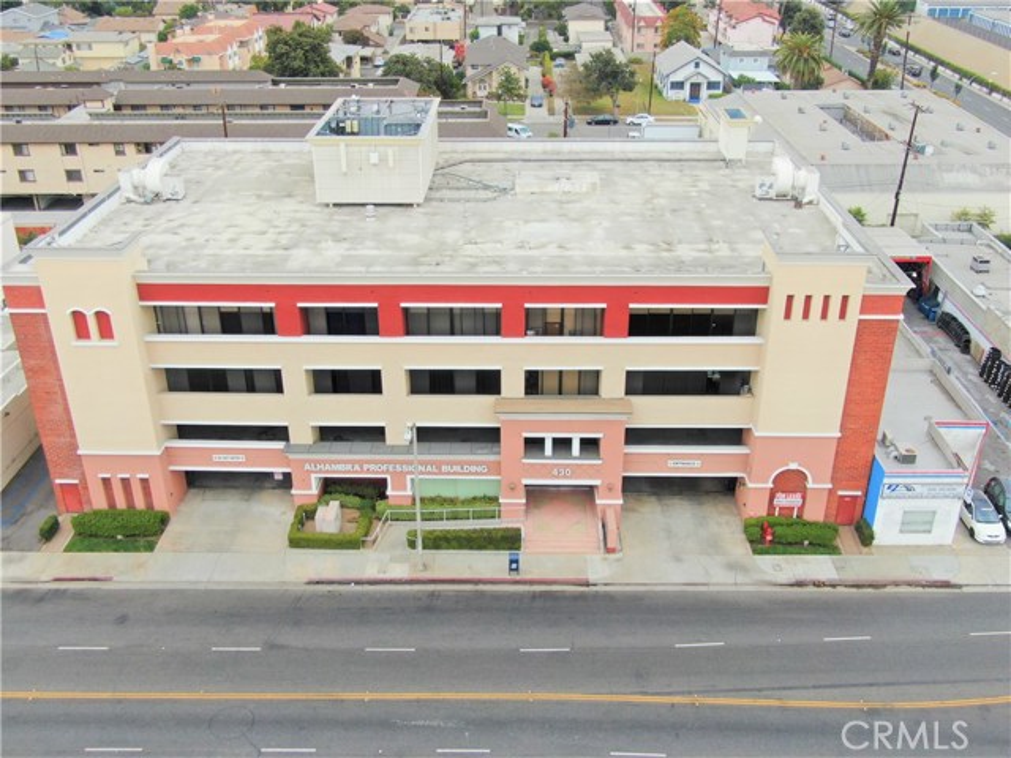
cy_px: 379
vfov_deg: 40.7
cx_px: 506
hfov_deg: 52.6
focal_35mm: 35
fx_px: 1022
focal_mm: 5.94
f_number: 3.3
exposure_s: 1/160
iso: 100
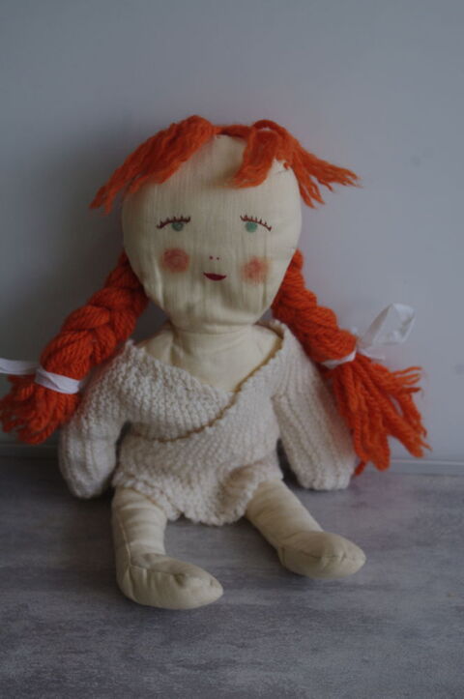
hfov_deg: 23.7
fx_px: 1105
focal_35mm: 57
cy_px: 350
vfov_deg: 35.1
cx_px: 232
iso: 400
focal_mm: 37.5
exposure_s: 1/125
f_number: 5.6
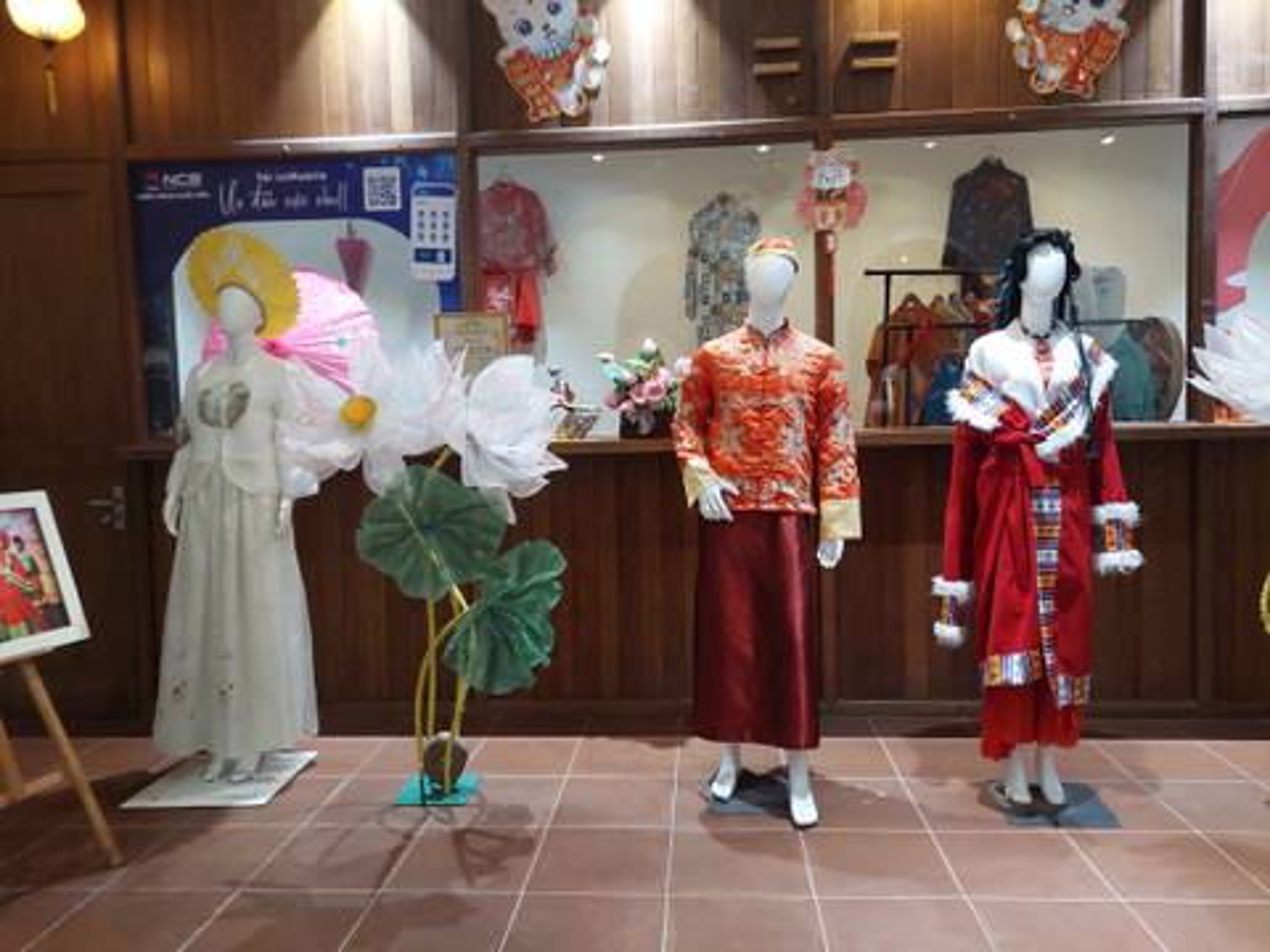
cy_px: 476
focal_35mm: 24
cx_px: 635
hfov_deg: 71.6
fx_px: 881
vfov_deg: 56.8
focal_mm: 5.23
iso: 400
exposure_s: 1/50
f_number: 1.8
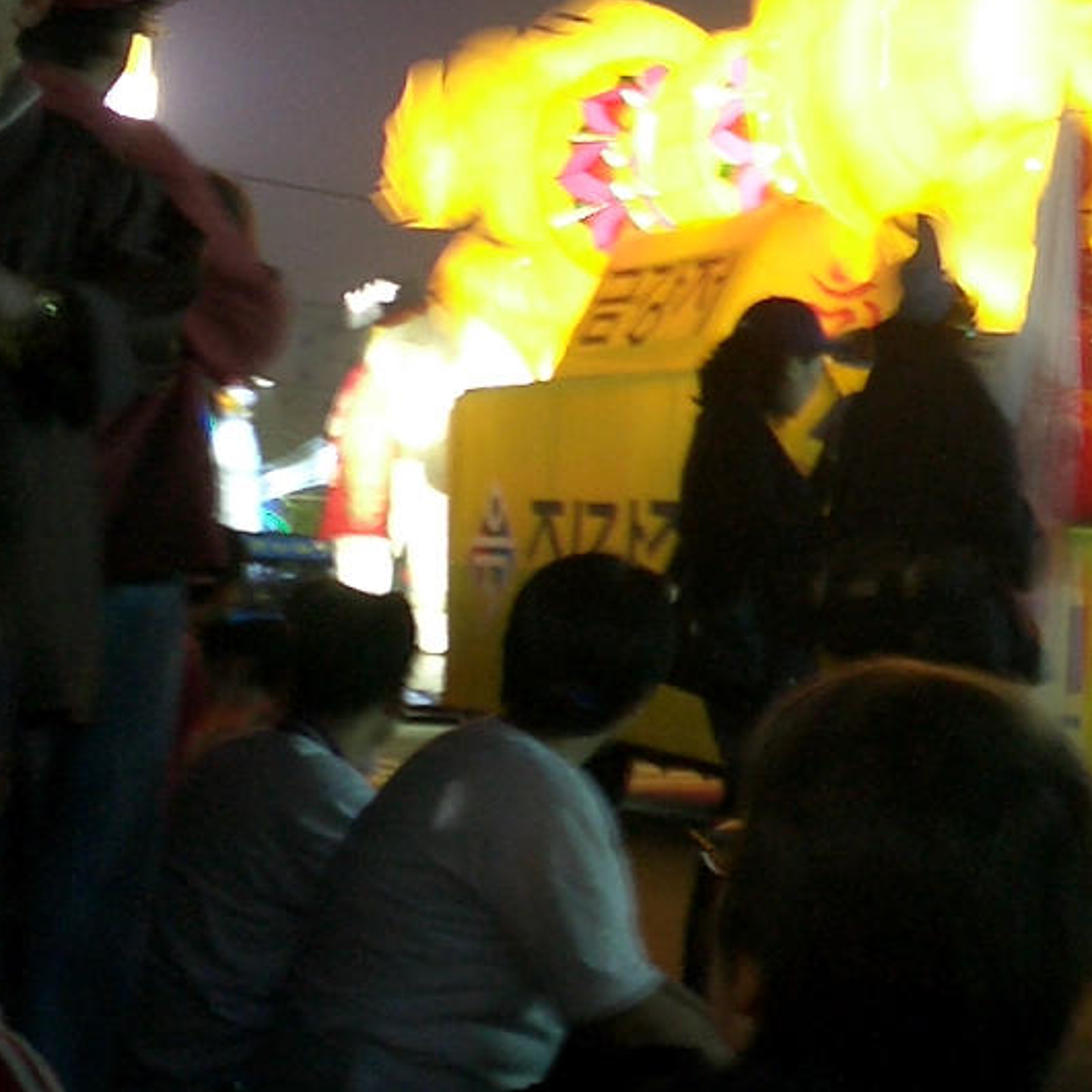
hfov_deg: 20.9
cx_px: 1176
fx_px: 2820
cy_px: 307
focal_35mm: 79
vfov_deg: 21.8
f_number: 3.5
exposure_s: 1/1.25
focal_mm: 5.6
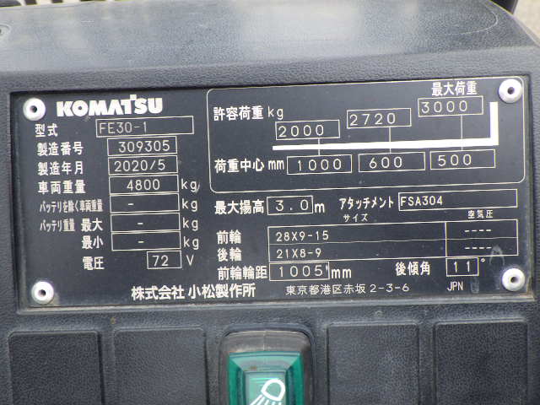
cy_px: 202
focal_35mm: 34
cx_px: 270
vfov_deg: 41.8
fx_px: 530
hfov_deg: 54.0
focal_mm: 6.1
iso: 125
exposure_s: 1/100
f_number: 3.8
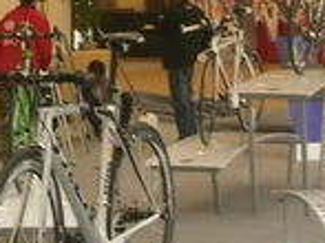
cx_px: -53
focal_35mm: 167
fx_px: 1567
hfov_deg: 11.6
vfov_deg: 8.8
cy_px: 8
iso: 50
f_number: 3
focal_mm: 5.8
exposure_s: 1/11.3
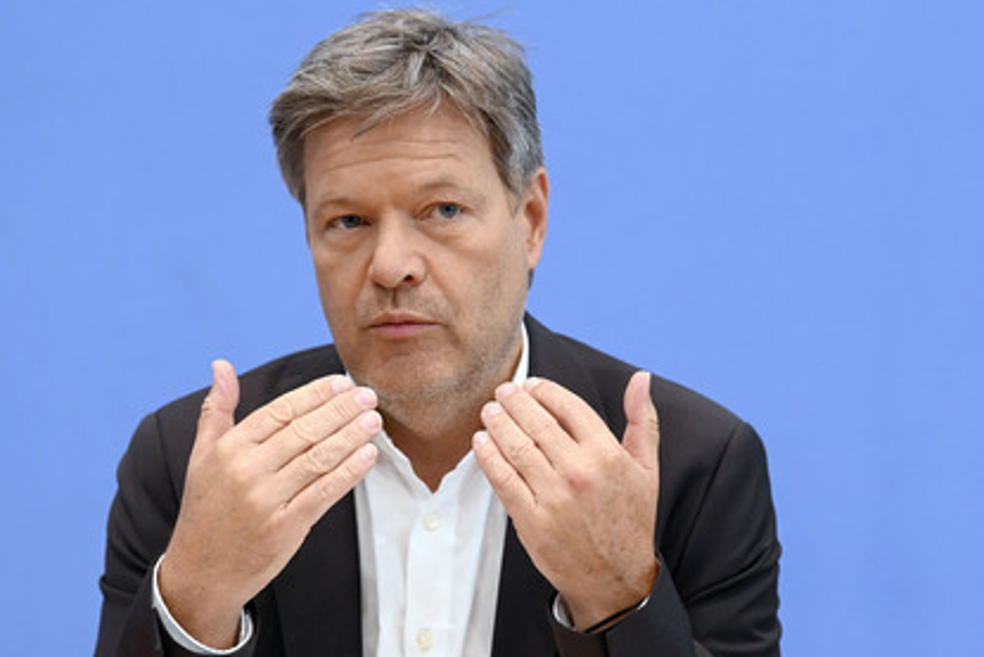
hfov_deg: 17.9
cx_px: 452
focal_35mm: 114
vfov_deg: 12.0
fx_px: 3117
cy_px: 339
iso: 3200
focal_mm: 105
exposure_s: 1/500
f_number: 5
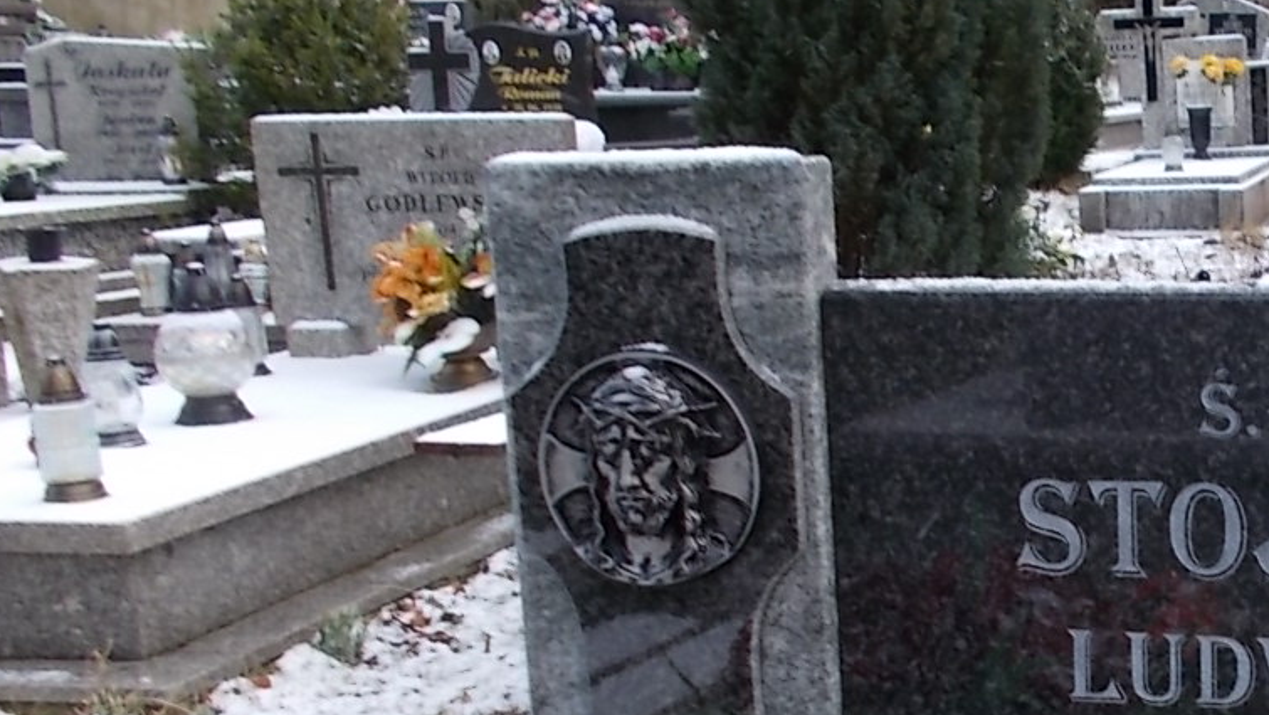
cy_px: 532
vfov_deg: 19.9
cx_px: 1217
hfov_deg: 32.6
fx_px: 2019
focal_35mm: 60
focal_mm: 4.6
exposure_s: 1/80
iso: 80
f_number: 3.2
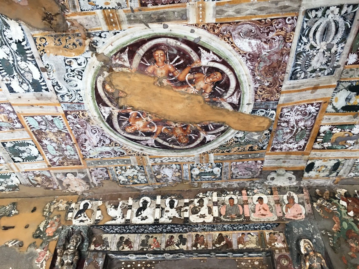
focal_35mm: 29
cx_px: 180
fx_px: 301
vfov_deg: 48.2
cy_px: 134
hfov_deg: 61.6
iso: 32
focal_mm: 4.15
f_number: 2.2
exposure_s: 1/33
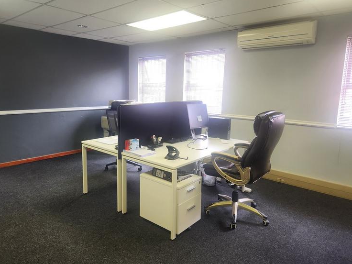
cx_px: 165
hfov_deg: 69.3
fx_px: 254
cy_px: 129
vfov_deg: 54.9
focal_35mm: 25
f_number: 1.8
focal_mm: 5.4
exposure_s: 1/100
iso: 160
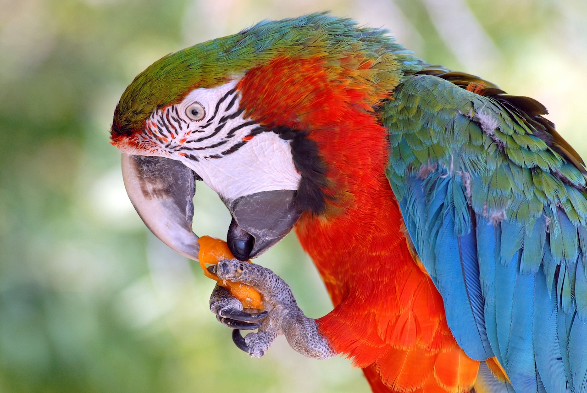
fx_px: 3796
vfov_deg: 5.9
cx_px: 294
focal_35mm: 232
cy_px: 196
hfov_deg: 8.8
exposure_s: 1/800
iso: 400
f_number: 4
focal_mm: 155
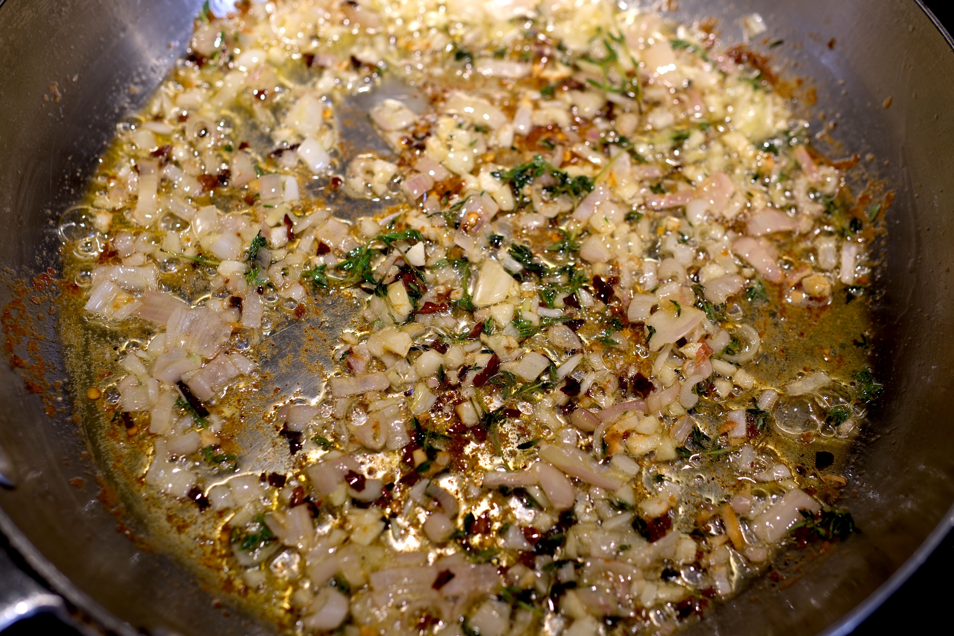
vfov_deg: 29.9
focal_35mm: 45
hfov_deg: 43.6
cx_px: 477
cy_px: 318
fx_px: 1192
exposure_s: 1/52
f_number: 2.8
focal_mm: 30
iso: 125
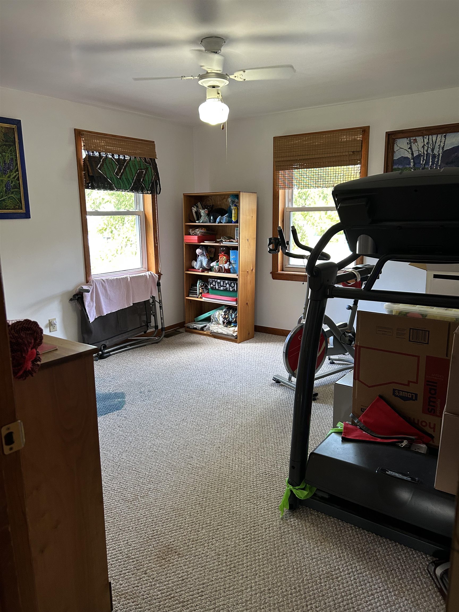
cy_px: 306
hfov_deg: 53.1
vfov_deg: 67.3
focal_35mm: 26
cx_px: 230
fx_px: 460
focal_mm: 5.7
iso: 160
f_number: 1.5
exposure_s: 1/60
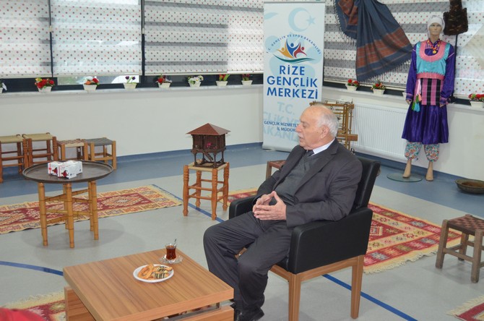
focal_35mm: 39
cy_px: 160
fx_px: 523
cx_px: 242
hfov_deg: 49.6
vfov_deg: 34.1
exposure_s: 1/60
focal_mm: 26
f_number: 4
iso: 1800
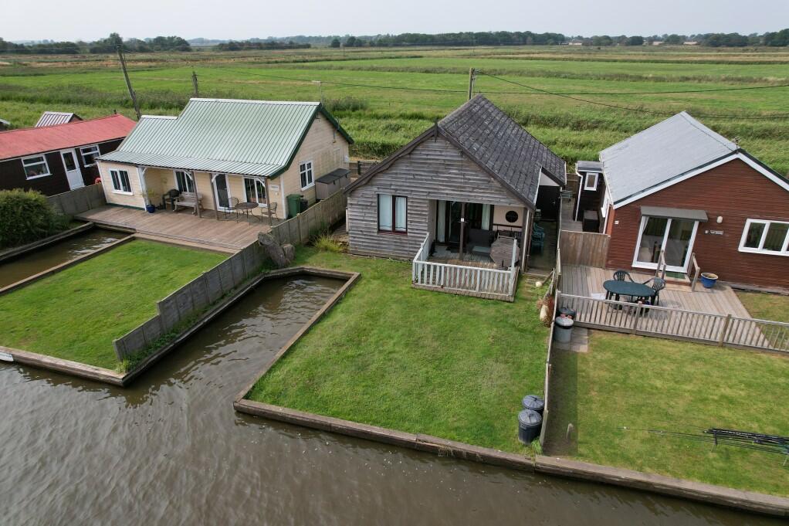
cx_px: 394
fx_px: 482
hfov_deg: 78.6
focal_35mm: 22
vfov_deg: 57.2
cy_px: 263
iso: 150
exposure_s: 1/250
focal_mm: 8.38
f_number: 2.8
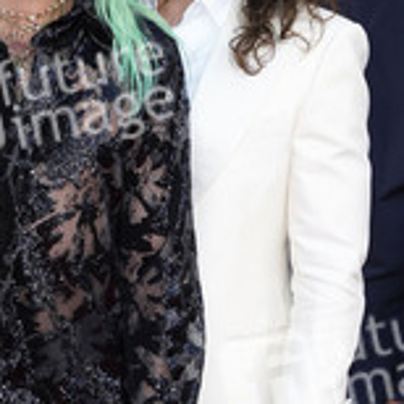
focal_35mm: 219
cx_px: 115
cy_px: 236
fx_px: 2892
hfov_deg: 8.0
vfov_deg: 8.0
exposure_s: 1/160
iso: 320
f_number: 5.6
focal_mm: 99
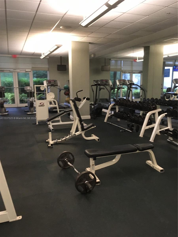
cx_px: 89
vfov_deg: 61.7
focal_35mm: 29
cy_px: 118
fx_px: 199
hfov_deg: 48.2
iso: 200
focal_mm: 4.15
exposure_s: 1/30
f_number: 2.2
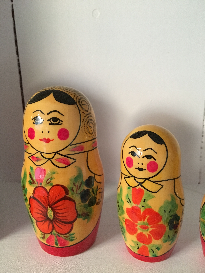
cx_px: 102
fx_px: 229
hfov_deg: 48.2
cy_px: 136
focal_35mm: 29
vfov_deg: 61.7
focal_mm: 4.15
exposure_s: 1/15
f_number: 2.2
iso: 250
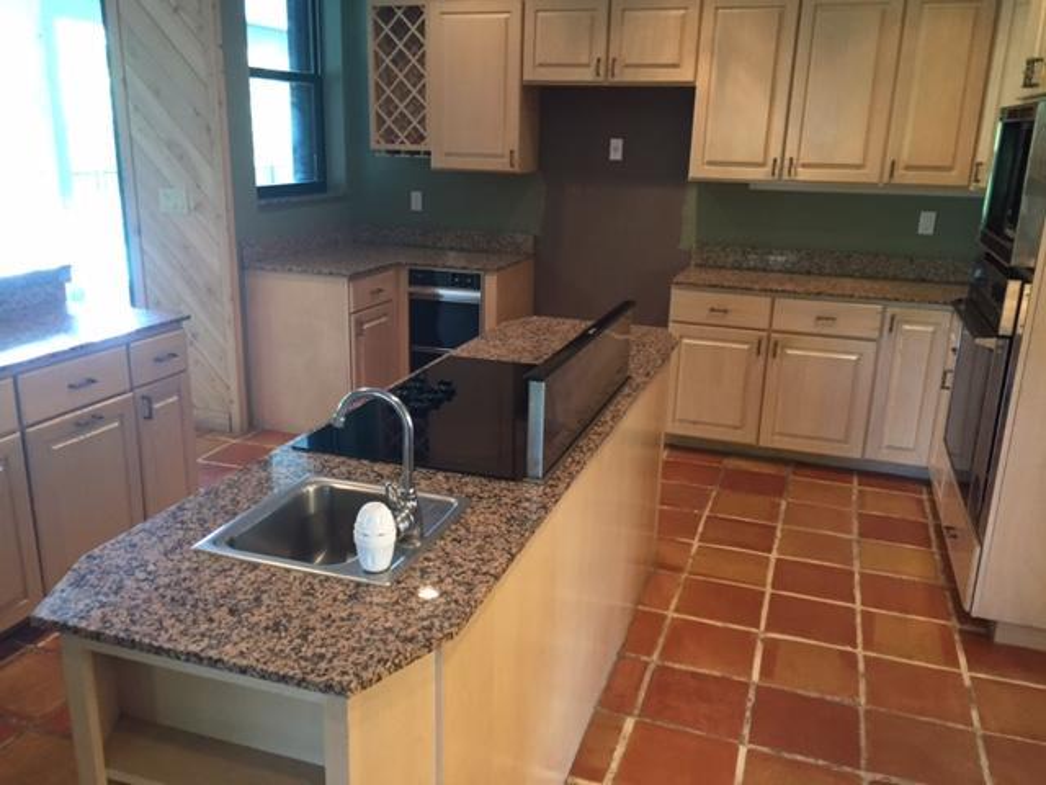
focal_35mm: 29
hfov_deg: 61.7
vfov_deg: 48.2
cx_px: 523
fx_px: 876
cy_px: 392
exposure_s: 1/30
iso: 160
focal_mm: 4.15
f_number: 2.2
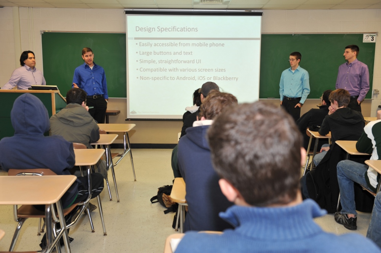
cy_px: 126
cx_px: 190
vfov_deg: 35.0
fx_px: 402
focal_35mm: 38
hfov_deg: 50.7
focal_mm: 38
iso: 400
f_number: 5
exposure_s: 1/60
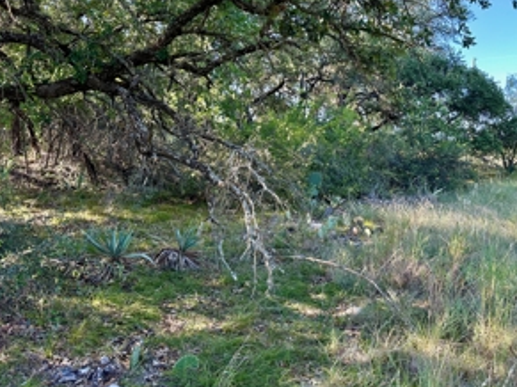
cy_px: 140
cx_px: 314
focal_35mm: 33
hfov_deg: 54.9
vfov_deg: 42.5
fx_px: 493
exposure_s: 1/350
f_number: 1.78
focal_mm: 6.86
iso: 80
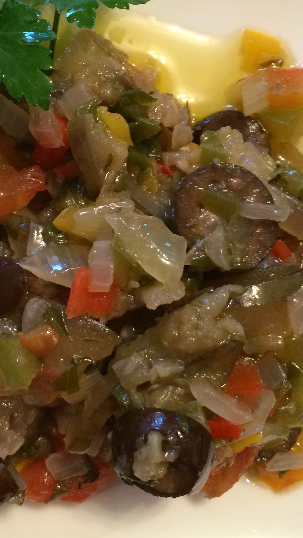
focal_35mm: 51
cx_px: 62
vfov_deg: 40.4
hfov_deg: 23.2
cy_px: 213
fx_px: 728
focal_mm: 4.12
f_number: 2.2
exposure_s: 1/24
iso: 320
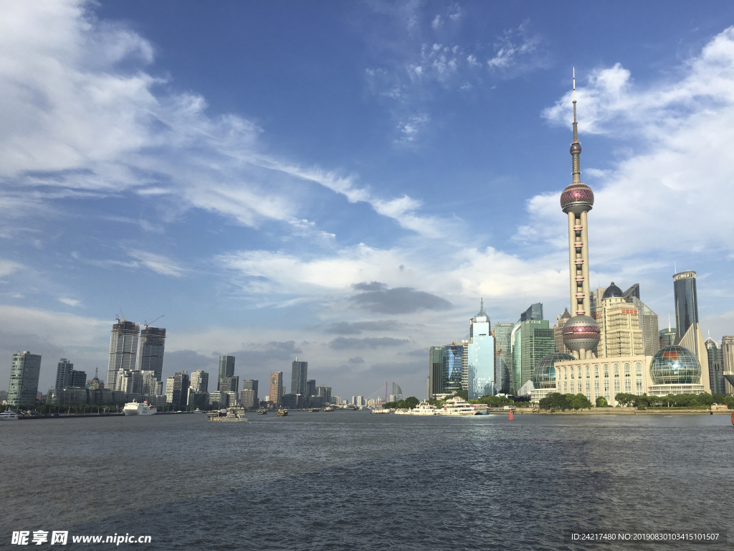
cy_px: 276
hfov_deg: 61.7
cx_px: 367
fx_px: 615
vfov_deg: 48.2
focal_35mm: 29
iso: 25
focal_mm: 4.15
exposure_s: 1/1500
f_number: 2.2
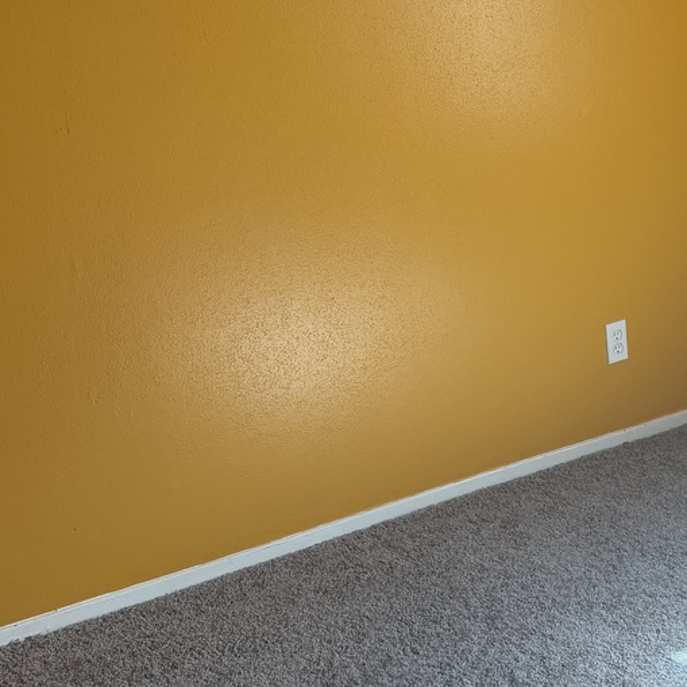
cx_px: 518
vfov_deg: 28.1
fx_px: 1347
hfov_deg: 28.2
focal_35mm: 60
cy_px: 153
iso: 200
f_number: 1.78
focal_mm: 6.76
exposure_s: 1/230
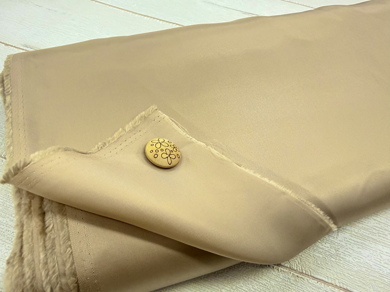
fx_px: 270
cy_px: 146
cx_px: 195
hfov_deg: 71.6
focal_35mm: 24
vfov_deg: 56.8
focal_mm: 2.22
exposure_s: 1/120
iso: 200
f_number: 2.2
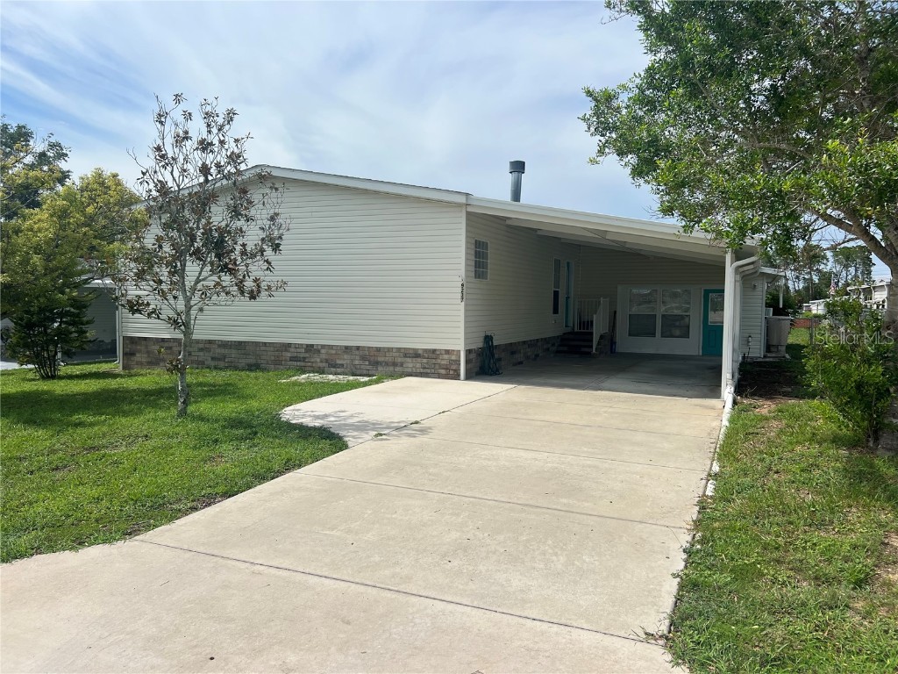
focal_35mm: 26
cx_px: 449
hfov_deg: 67.3
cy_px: 337
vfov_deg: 53.1
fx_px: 674
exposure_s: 1/7463
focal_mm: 5.7
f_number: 1.5
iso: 50
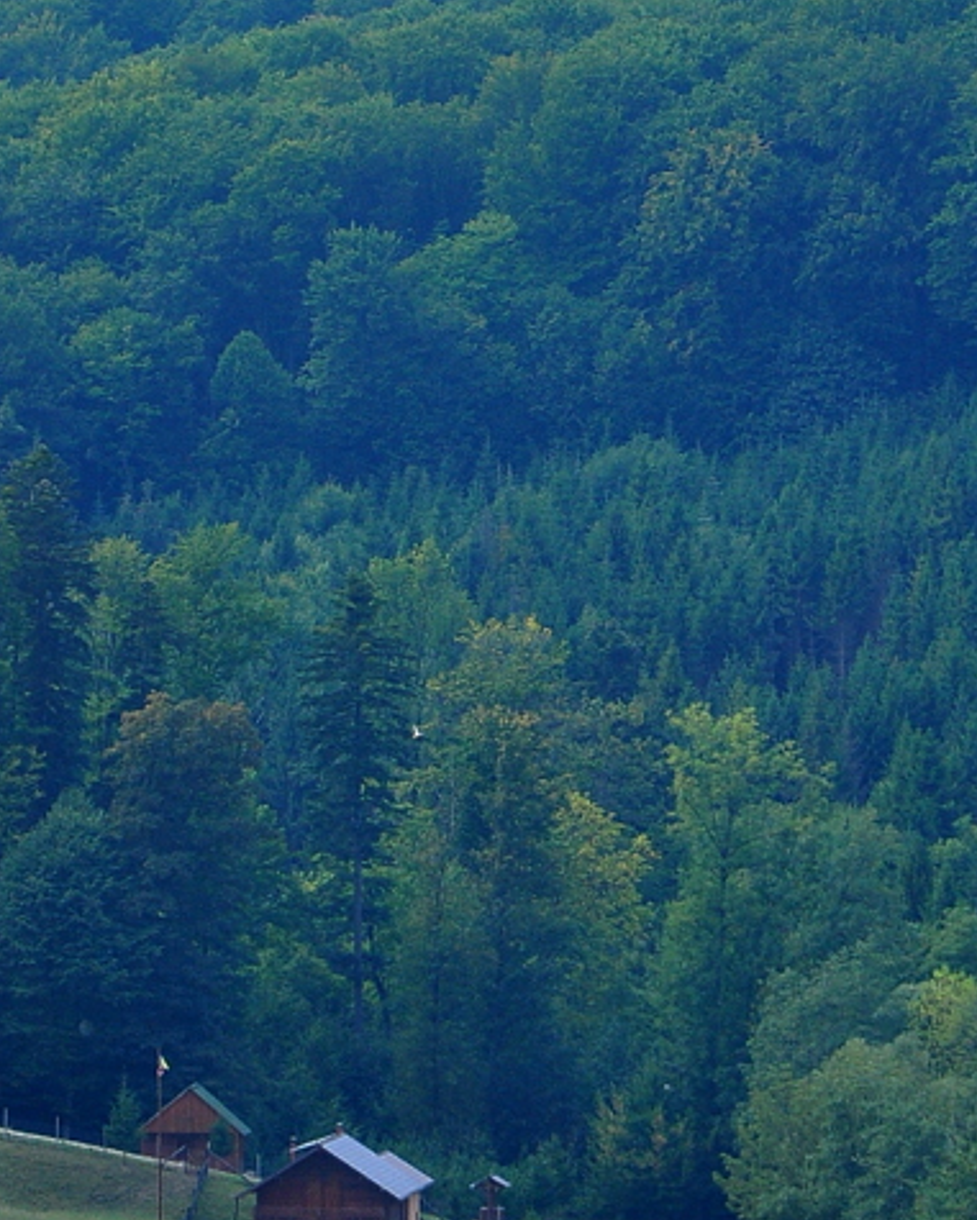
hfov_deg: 4.2
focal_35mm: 372
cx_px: 481
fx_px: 13448
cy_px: 510
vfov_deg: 5.2
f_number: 6.3
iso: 400
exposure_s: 1/500
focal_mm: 105
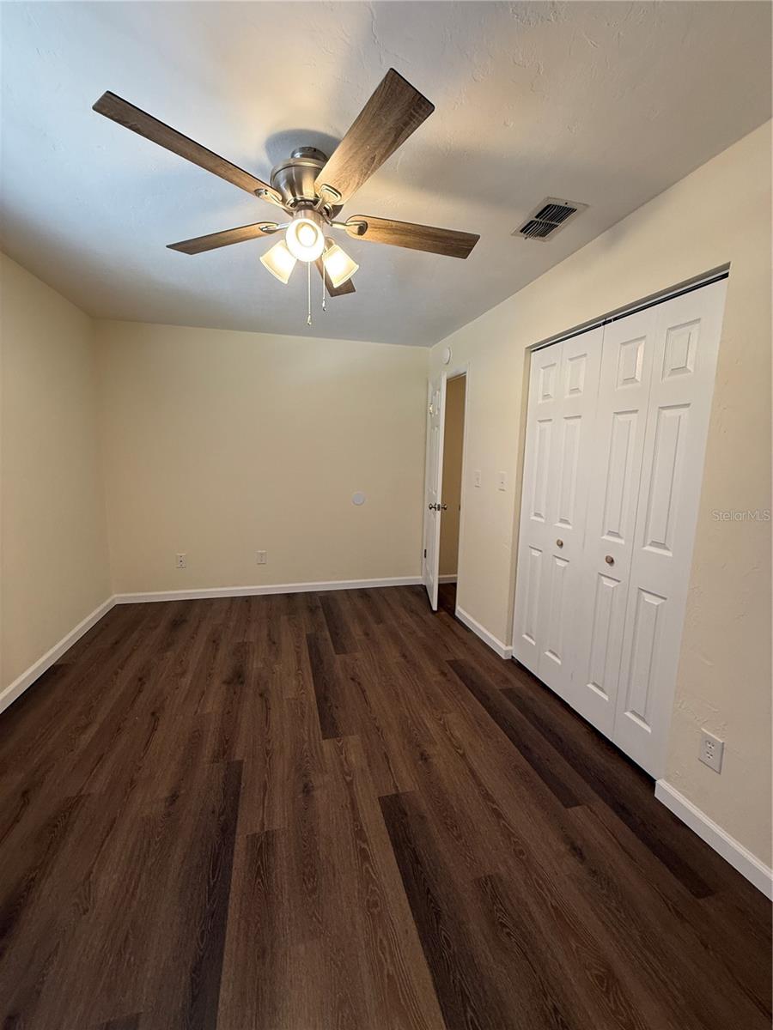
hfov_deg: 85.7
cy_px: 515
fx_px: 417
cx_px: 386
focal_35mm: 14
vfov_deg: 102.1
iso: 200
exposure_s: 1/60
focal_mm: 2.22
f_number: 2.2
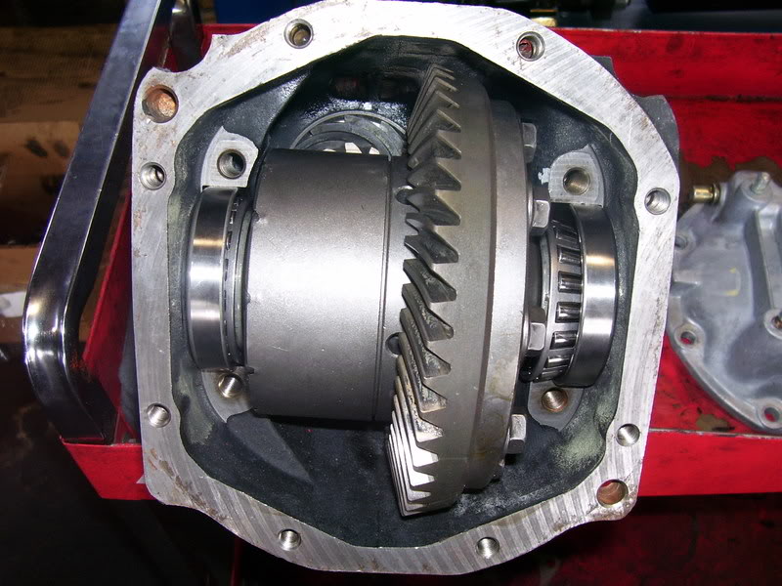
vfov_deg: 41.8
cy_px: 293
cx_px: 391
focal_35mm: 34
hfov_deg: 54.0
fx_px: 768
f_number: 2.7
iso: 125
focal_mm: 5.6
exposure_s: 1/60
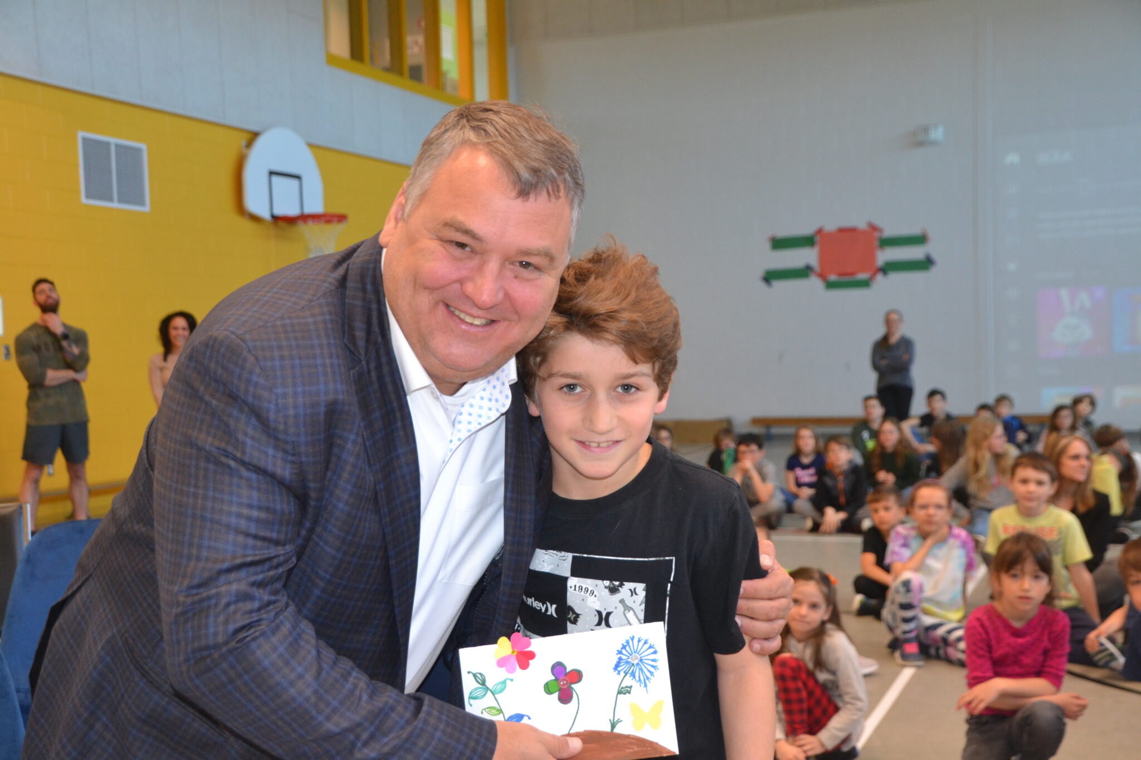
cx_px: 570
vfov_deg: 28.1
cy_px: 380
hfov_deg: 41.1
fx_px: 1521
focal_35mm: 48
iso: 1000
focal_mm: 32
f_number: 4.2
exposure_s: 1/60
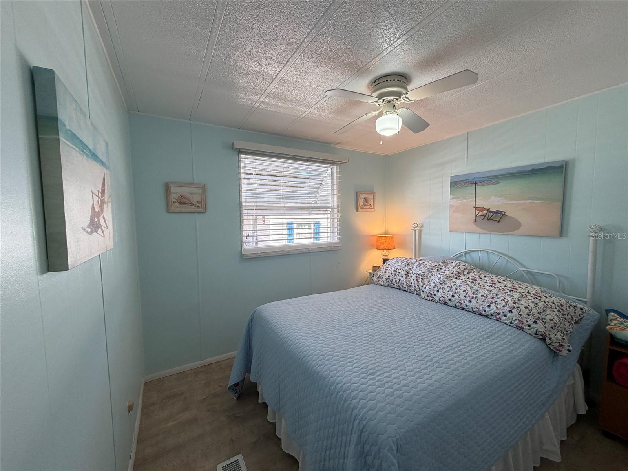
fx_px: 254
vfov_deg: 85.7
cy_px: 236
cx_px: 314
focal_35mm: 14
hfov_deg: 102.1
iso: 160
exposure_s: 1/120
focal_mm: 2.22
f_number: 2.2
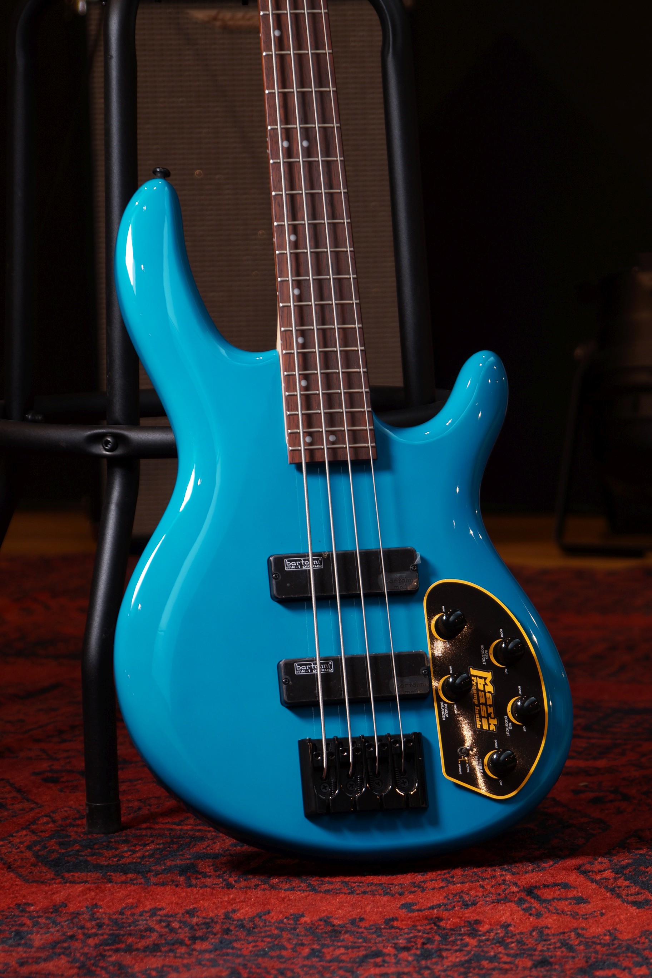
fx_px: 3667
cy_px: 489
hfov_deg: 10.2
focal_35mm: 135
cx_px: 326
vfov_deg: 15.2
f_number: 5
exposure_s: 1/13
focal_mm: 90
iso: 100
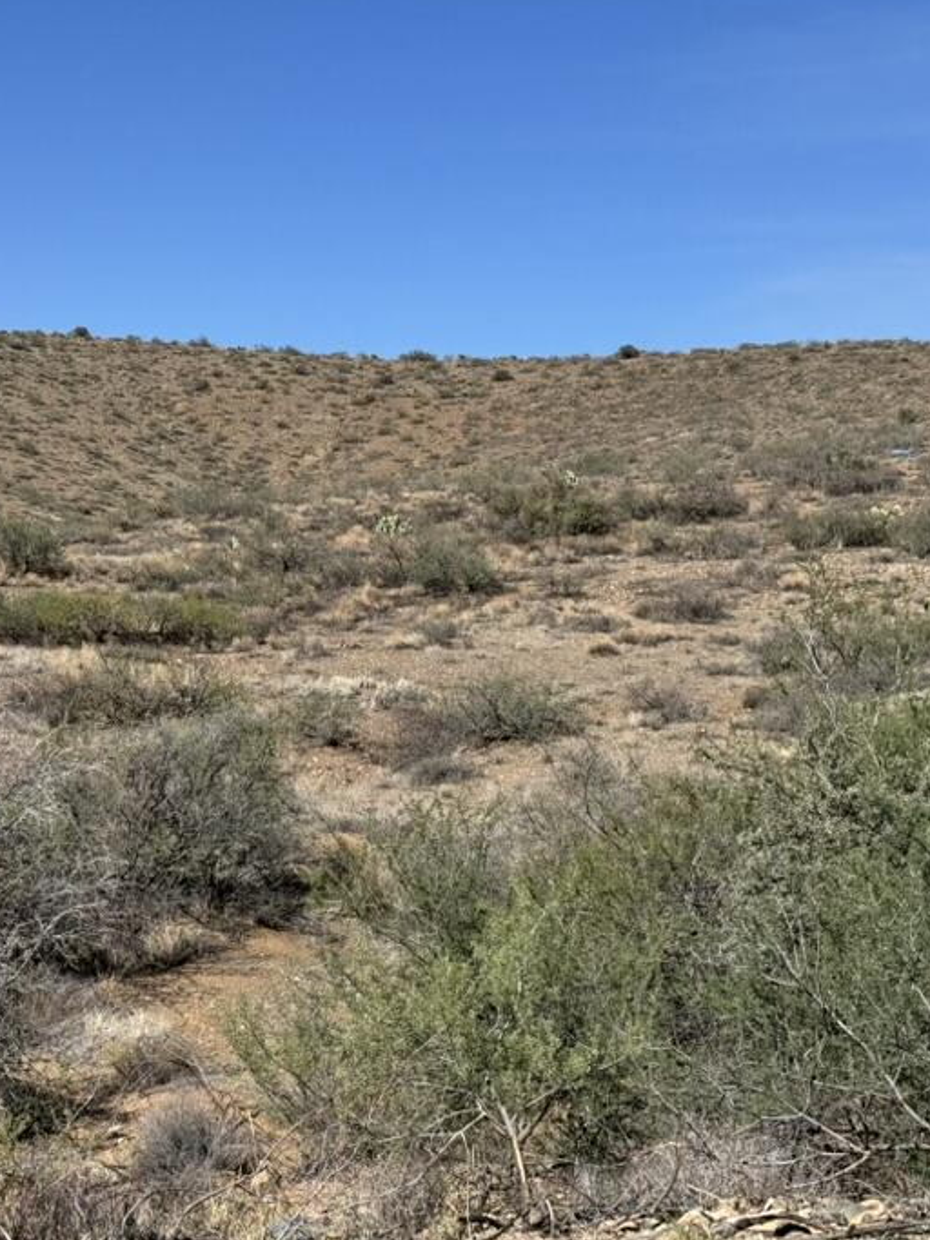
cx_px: 356
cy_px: 586
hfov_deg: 20.4
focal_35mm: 72
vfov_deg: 27.0
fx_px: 2580
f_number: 1.78
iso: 64
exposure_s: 1/5848
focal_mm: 6.76
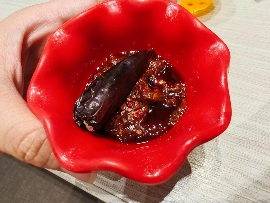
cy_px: 102
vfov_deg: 58.9
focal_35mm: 23
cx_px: 135
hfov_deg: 73.9
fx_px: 179
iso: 200
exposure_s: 1/30
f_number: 1.8
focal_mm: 2.03
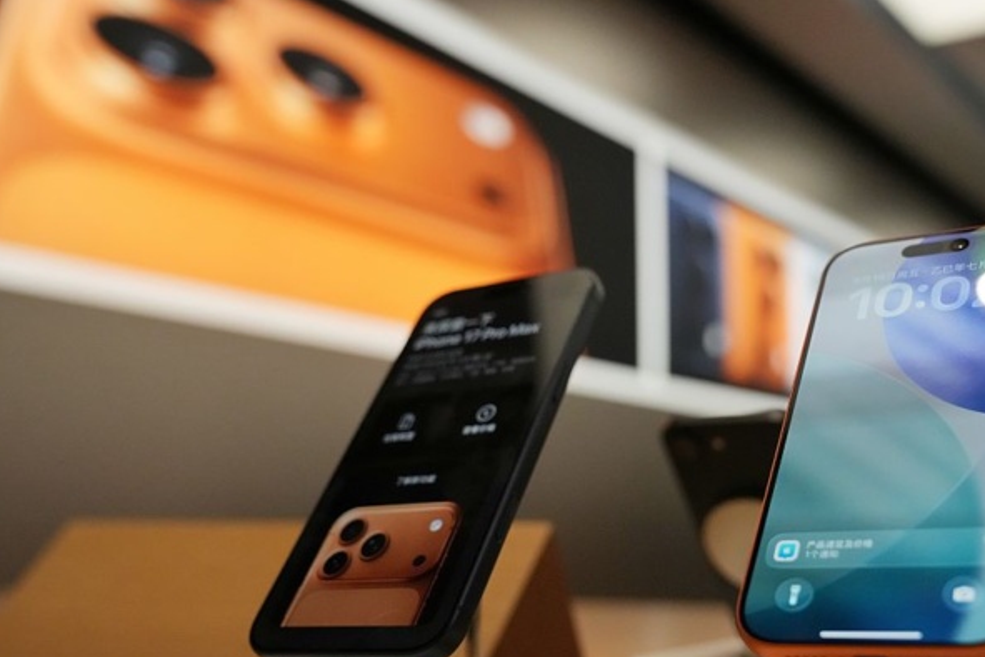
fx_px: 1259
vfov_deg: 29.2
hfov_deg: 42.4
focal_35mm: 46
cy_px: 354
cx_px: 614
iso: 3200
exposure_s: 1/1250
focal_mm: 36
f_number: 4
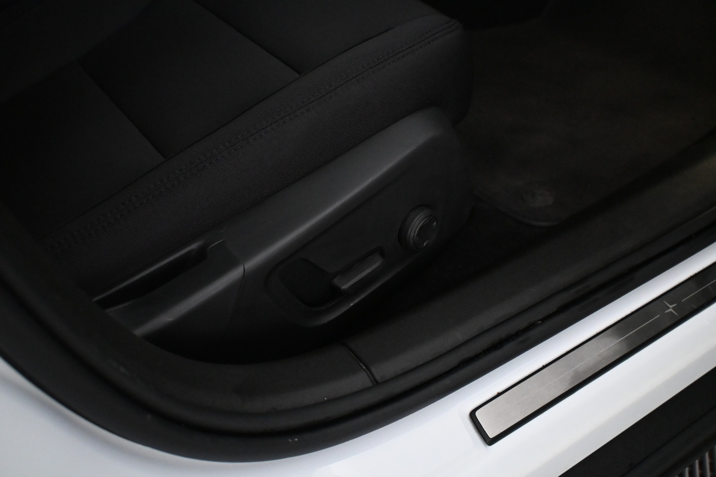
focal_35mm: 36
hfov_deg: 53.1
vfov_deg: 36.9
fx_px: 716
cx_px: 358
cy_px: 238
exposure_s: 1/60
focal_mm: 24
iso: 4000
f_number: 4.2
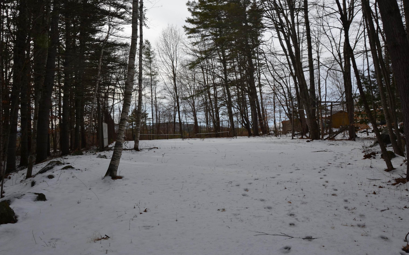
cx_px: 203
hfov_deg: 66.5
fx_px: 312
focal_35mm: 28
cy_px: 126
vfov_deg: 44.5
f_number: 7.1
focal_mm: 18
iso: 100
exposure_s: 1/200
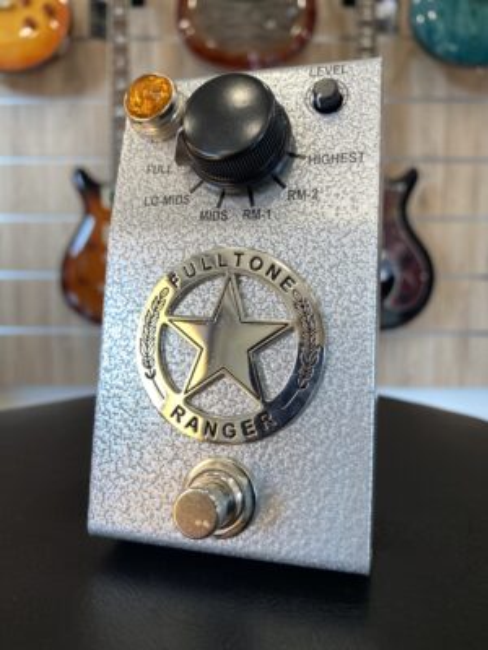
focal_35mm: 26
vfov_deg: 67.3
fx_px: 489
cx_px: 244
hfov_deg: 53.1
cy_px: 325
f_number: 1.8
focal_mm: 4.25
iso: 50
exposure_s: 1/100
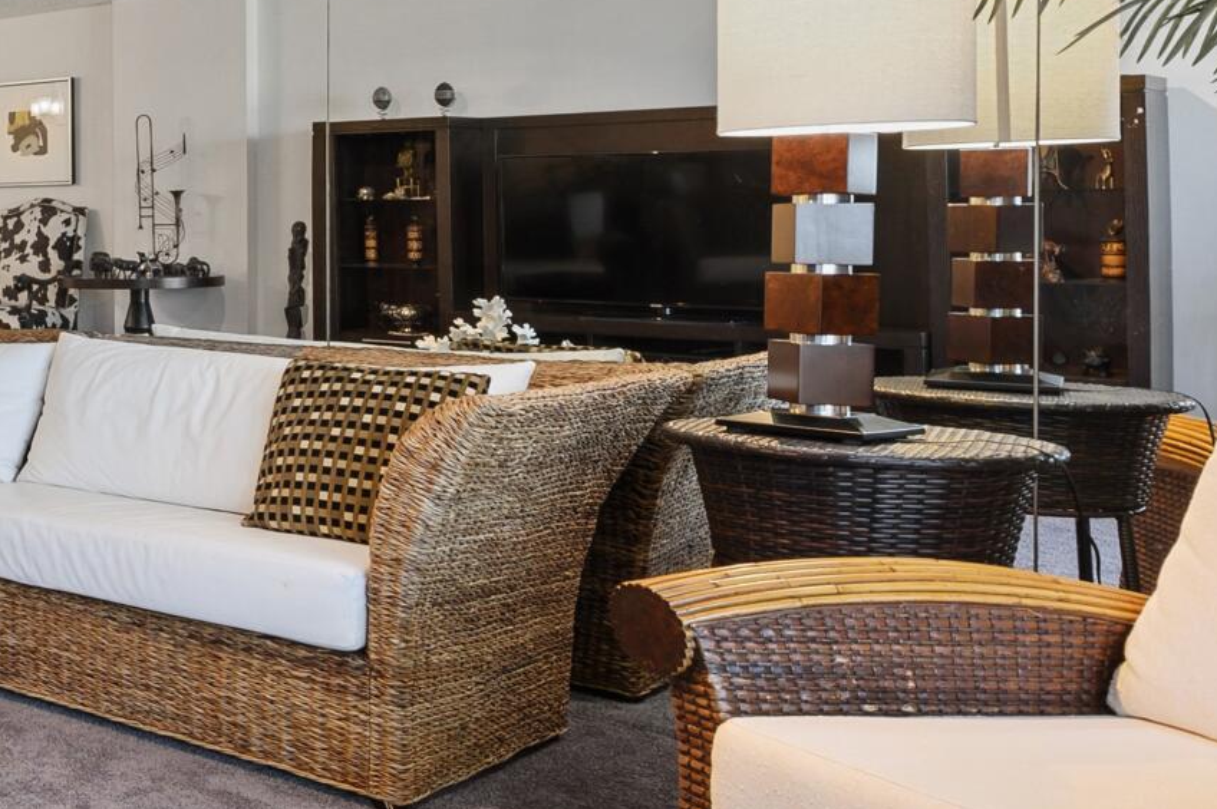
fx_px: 1554
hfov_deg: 30.2
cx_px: -491
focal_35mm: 46
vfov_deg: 28.9
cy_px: 240
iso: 100
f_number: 8
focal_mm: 13
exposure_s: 1.3
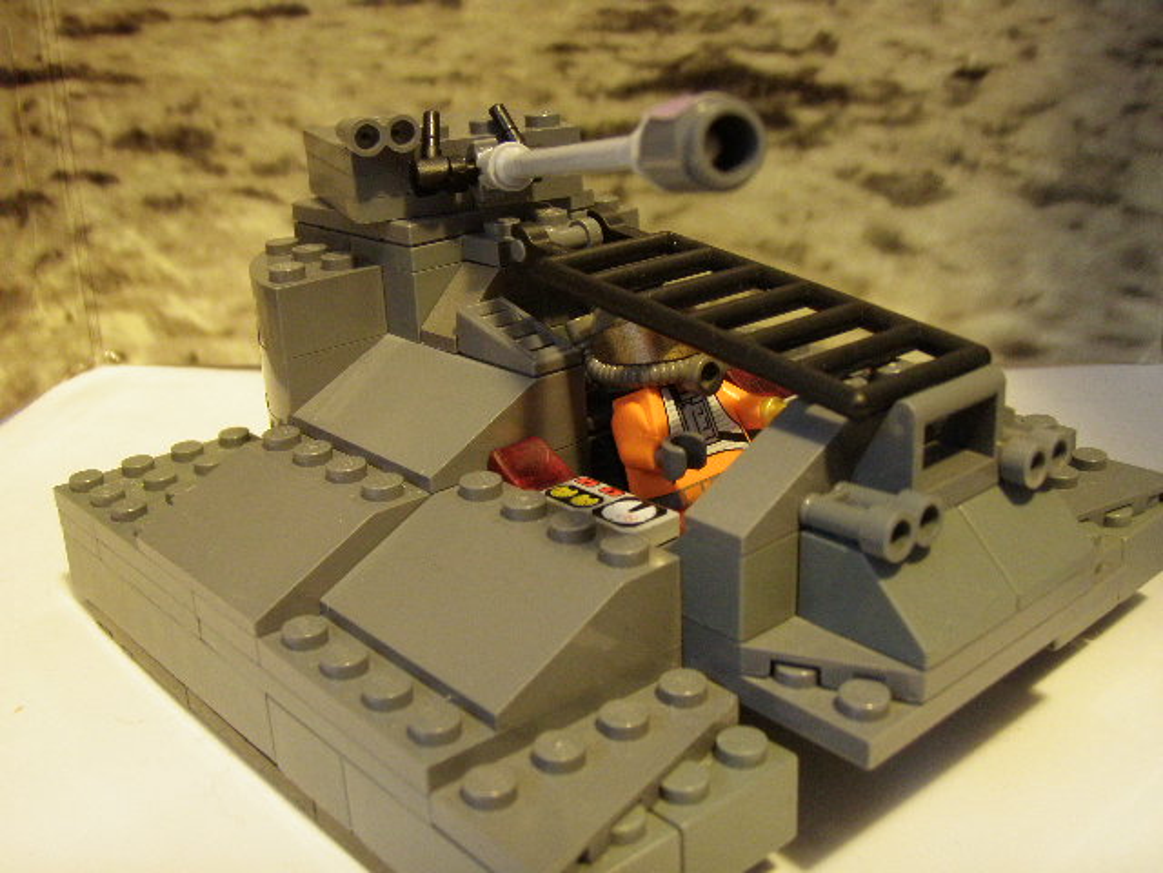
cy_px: 436
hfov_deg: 49.0
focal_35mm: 38
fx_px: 1277
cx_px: 582
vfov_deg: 37.7
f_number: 3.5
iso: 250
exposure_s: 1/2
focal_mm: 6.7
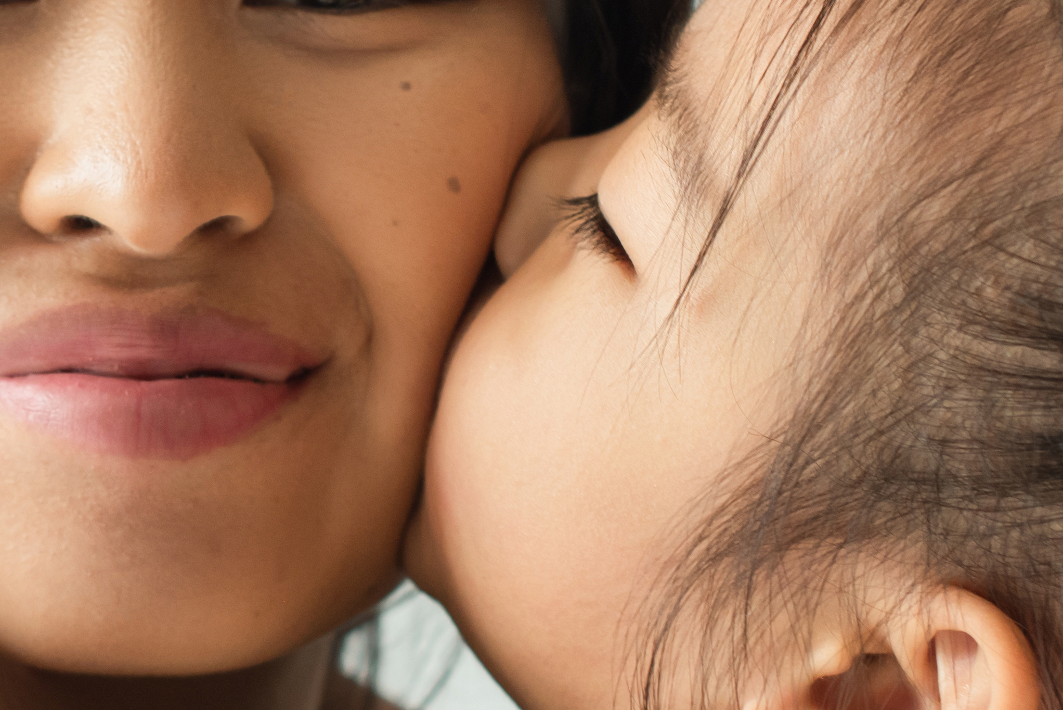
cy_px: 363
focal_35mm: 180
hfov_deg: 11.4
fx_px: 5316
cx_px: 152
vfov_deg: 7.6
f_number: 4
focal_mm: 50
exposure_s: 1/160
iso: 200
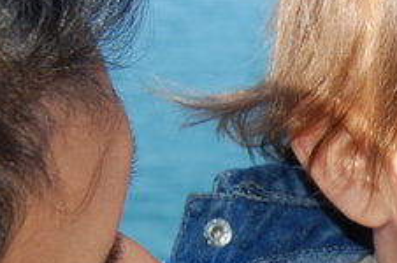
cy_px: 418
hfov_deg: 12.9
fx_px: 1721
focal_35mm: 156
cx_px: 434
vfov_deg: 8.5
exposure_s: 1/500
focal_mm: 23
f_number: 5.6
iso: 250
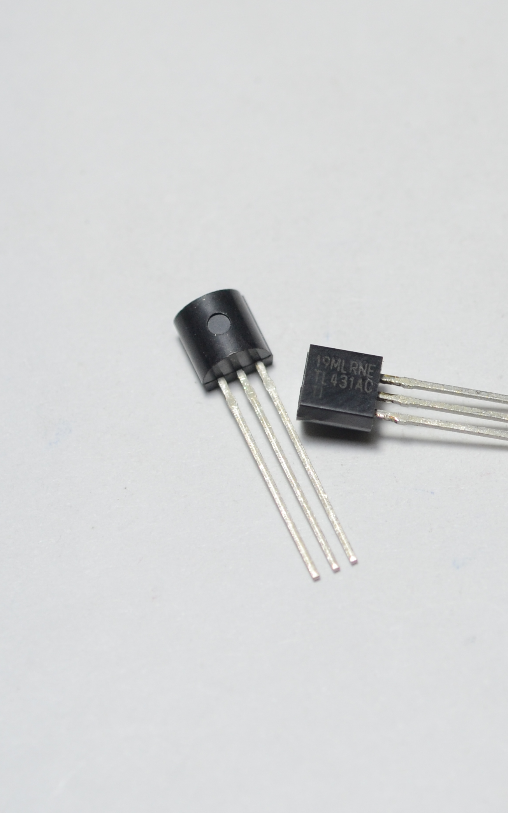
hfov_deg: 6.1
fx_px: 4786
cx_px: 417
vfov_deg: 9.7
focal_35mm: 216
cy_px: 376
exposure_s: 1/400
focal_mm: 60
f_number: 4.5
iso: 400
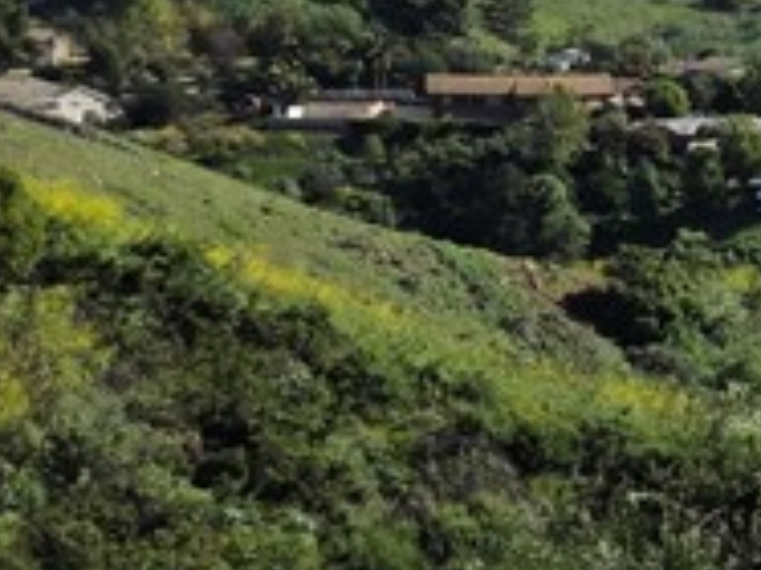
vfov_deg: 11.7
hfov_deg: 11.9
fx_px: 2768
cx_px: 1962
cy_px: 244
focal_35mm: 126
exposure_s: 1/7944
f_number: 1.7
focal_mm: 6.3
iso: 80
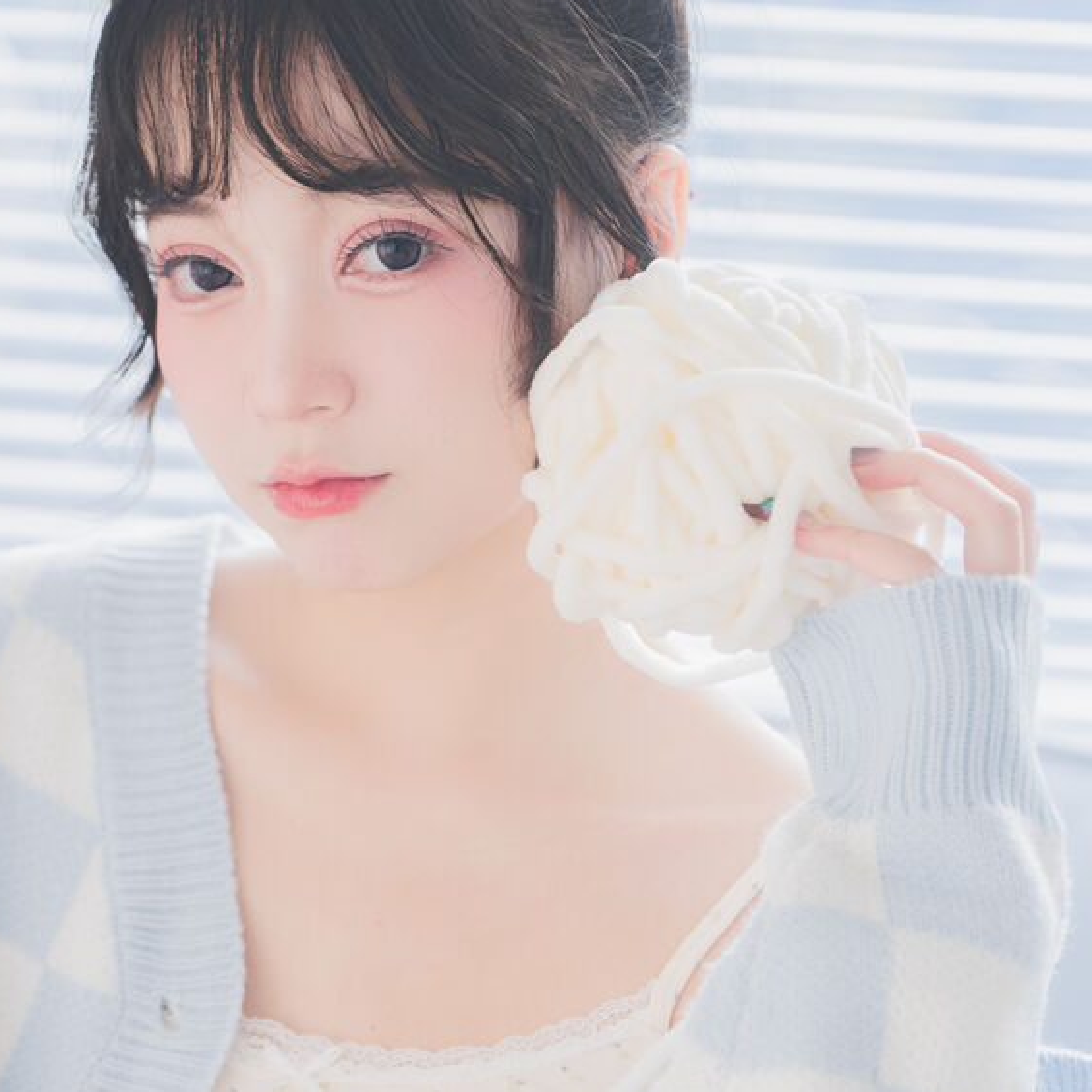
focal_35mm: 175
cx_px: 56
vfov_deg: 10.0
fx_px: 6246
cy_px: 464
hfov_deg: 9.9
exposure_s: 1/100
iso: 100
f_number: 2
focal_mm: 65
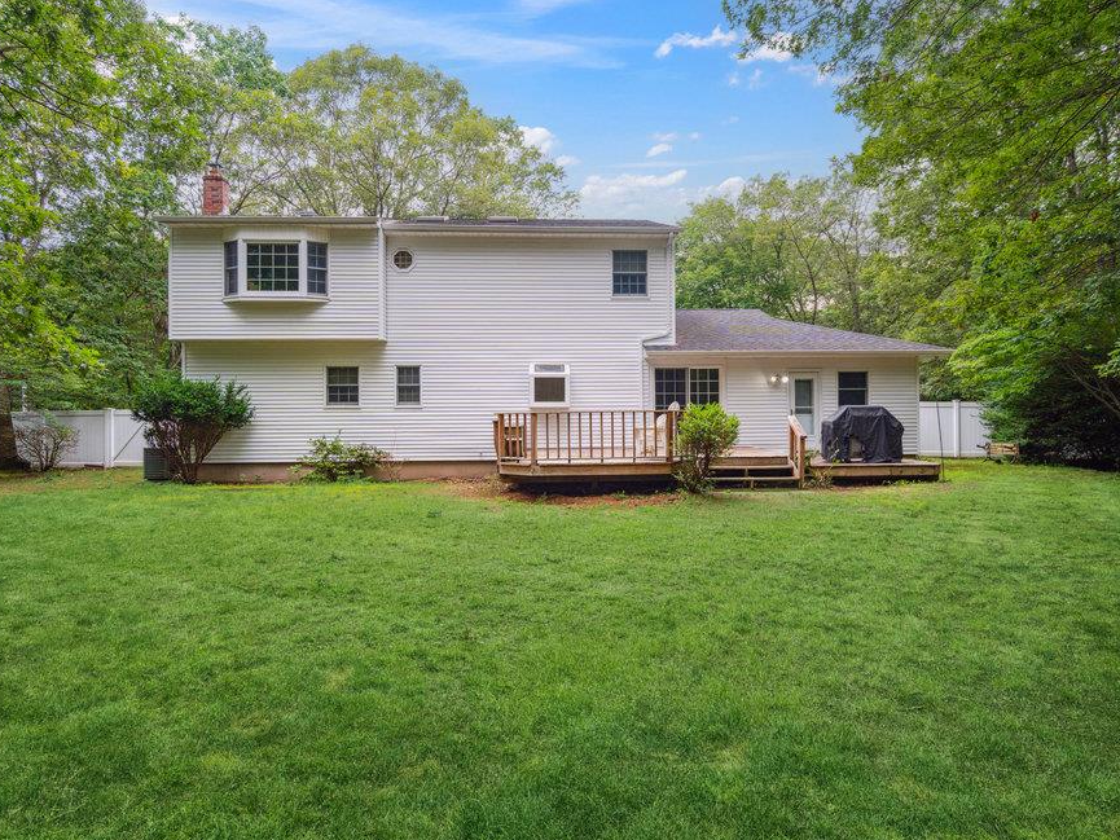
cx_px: 548
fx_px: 647
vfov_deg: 66.0
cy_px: 430
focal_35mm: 20
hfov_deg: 81.7
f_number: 5.6
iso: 500
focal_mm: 18
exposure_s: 1/125
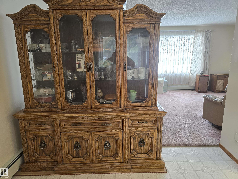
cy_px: 90
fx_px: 158
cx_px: 119
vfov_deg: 58.9
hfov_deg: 73.9
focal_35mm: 23
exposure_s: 1/120
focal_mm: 6.3
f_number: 1.7
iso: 125
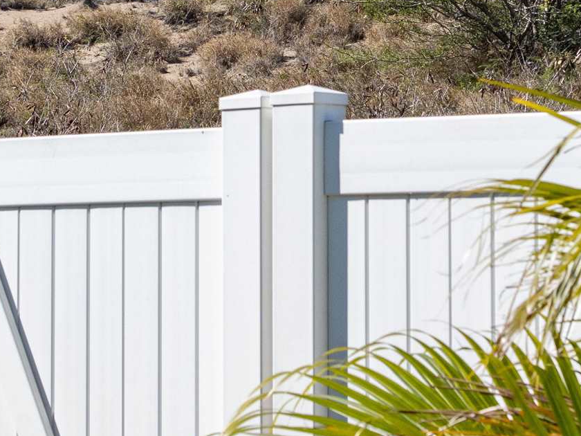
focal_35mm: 212
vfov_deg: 7.0
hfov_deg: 9.3
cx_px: 243
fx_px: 3558
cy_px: 1
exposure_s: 1/800
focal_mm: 29
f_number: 5.6
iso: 400
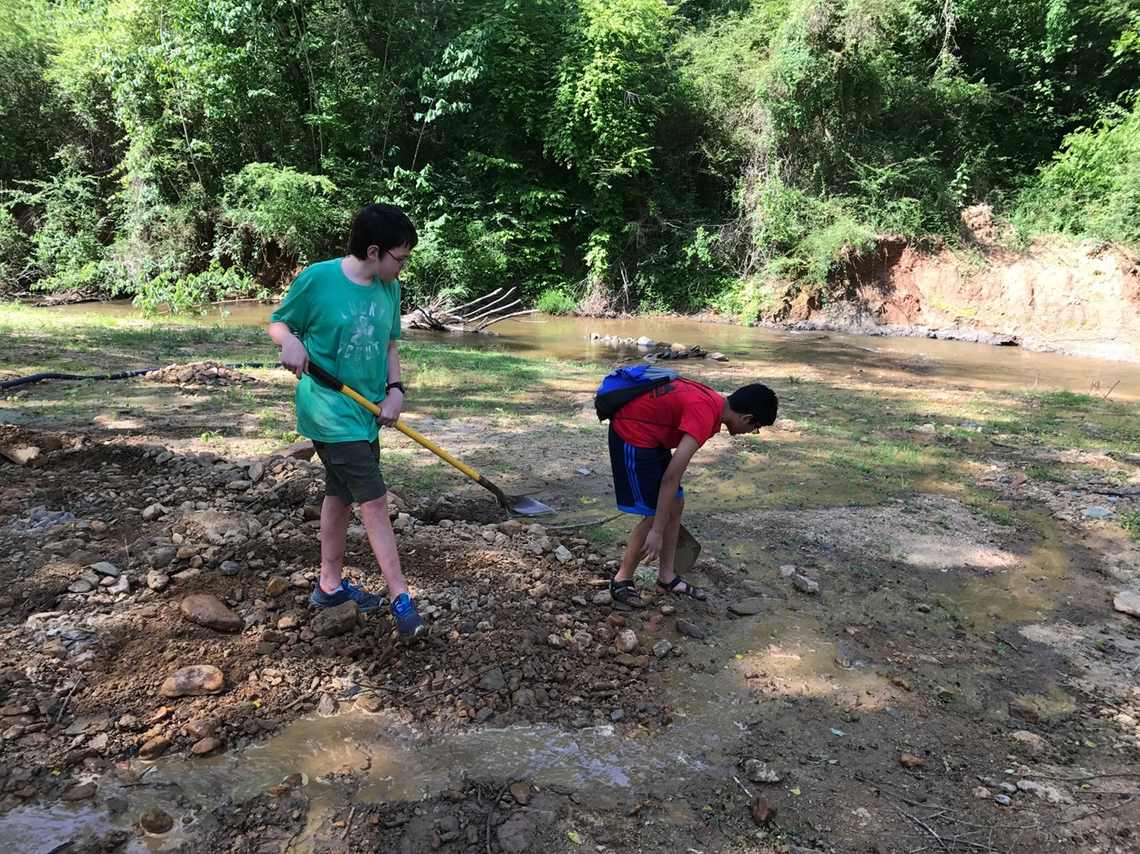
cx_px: 570
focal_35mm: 28
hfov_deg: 63.5
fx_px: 922
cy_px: 427
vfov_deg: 49.7
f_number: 1.8
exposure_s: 1/342
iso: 20
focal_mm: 3.99
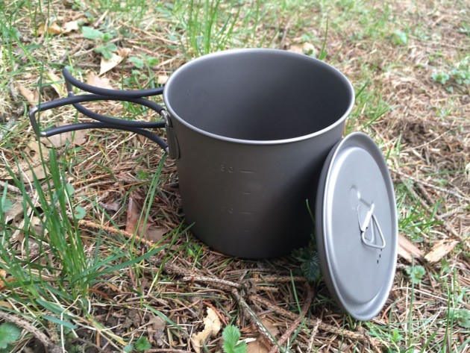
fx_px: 394
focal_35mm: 29
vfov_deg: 48.3
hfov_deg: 61.6
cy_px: 176
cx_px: 235
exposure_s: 1/120
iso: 50
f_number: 2.2
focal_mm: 4.15
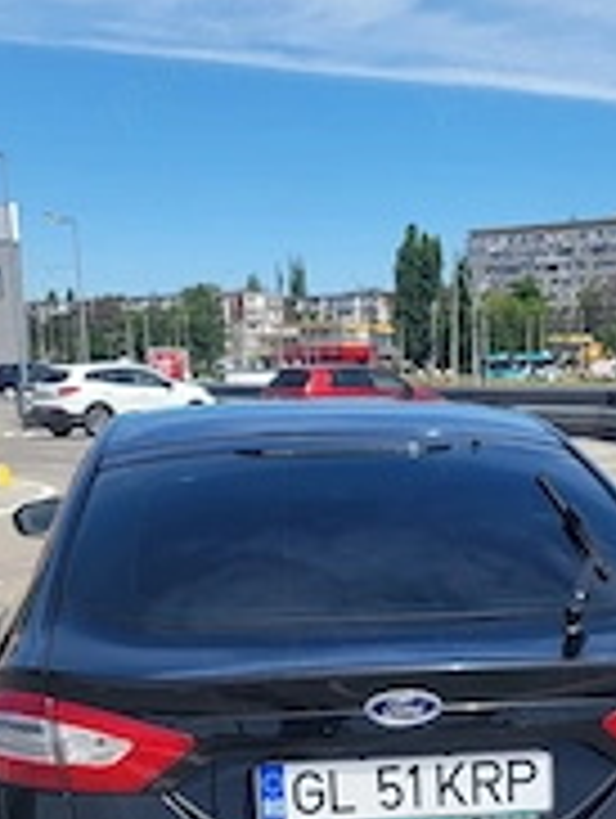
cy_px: 774
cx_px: 405
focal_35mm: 57
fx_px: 1349
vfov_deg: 31.7
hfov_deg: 25.6
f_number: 1.8
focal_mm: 5.4
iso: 40
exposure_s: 1/2410
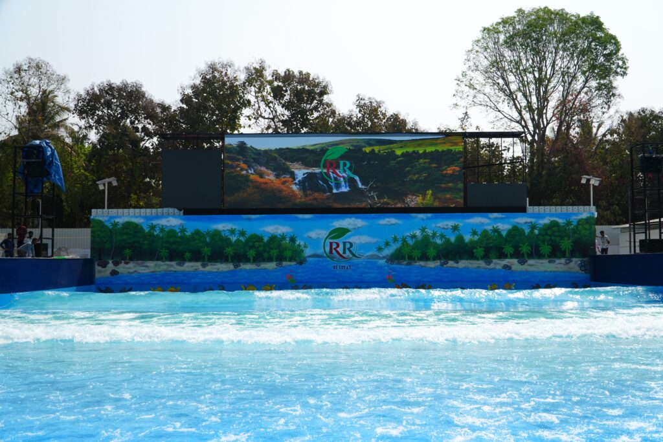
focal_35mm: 32
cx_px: 332
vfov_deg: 41.7
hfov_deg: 59.5
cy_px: 221
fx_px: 580
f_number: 5
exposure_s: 1/1000
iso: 100
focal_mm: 21
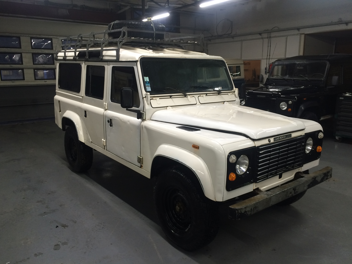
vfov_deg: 48.2
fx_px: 295
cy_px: 132
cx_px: 176
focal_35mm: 29
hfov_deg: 61.7
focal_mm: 4.15
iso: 100
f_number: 2.2
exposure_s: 1/33
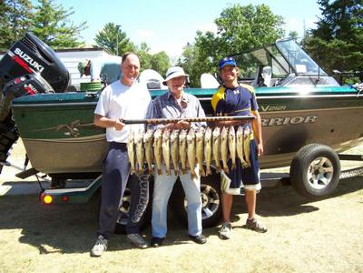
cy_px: 136
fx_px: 357
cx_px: 182
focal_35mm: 34
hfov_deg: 54.0
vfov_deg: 41.8
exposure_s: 1/883
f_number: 2.7
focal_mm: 5.6
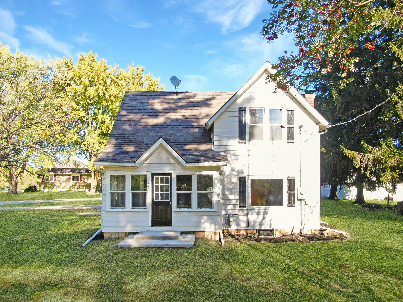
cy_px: 151
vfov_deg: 56.8
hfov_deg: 71.6
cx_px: 202
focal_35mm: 24
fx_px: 279
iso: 100
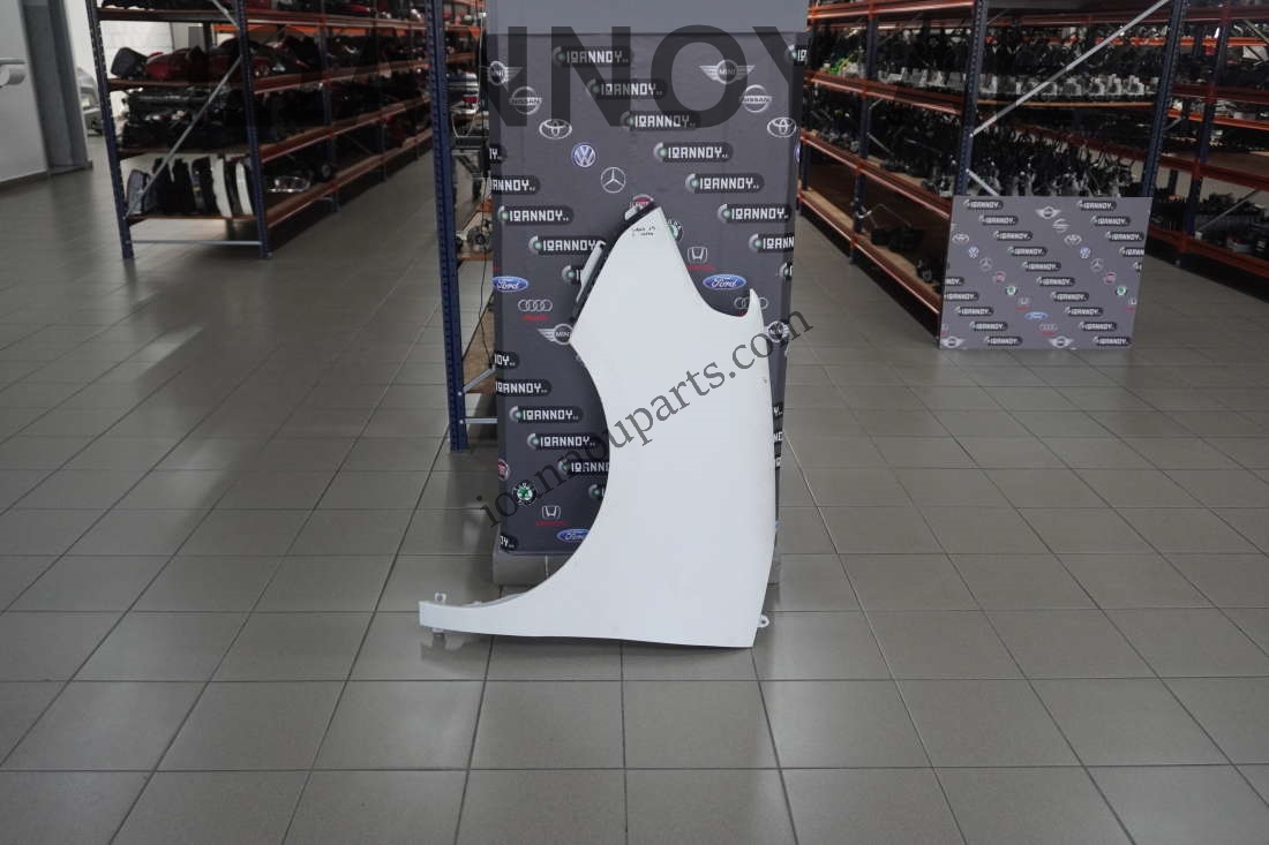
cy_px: 422
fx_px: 1057
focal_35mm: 30
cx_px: 634
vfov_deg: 43.6
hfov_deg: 61.9
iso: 1000
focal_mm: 20
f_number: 4
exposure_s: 1/160
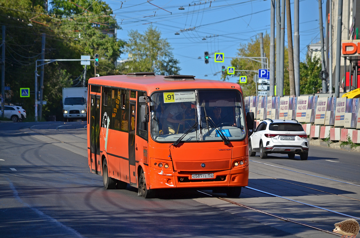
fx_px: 2244
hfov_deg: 9.2
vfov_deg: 6.1
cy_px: 119
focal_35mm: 225
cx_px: 180
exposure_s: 1/800
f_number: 4.8
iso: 100
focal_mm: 150
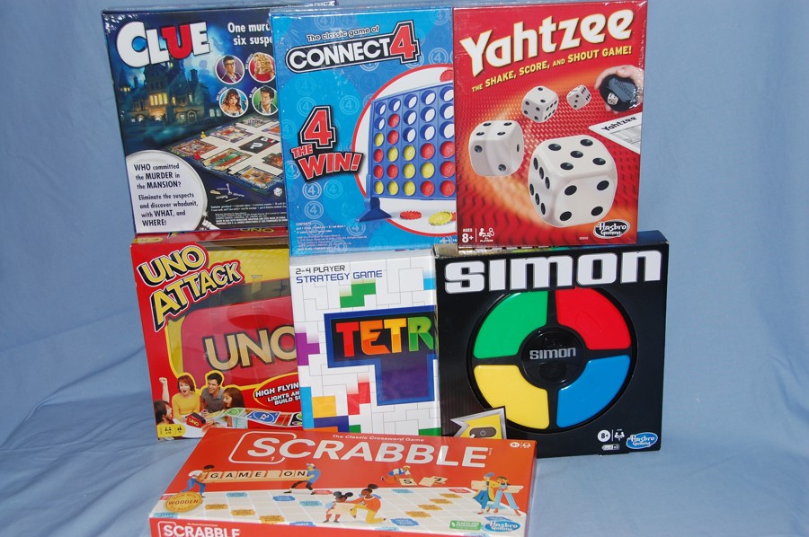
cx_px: 404
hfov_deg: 41.2
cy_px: 268
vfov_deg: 28.0
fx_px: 1077
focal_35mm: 48
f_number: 5.6
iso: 200
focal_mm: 32
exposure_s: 1/125
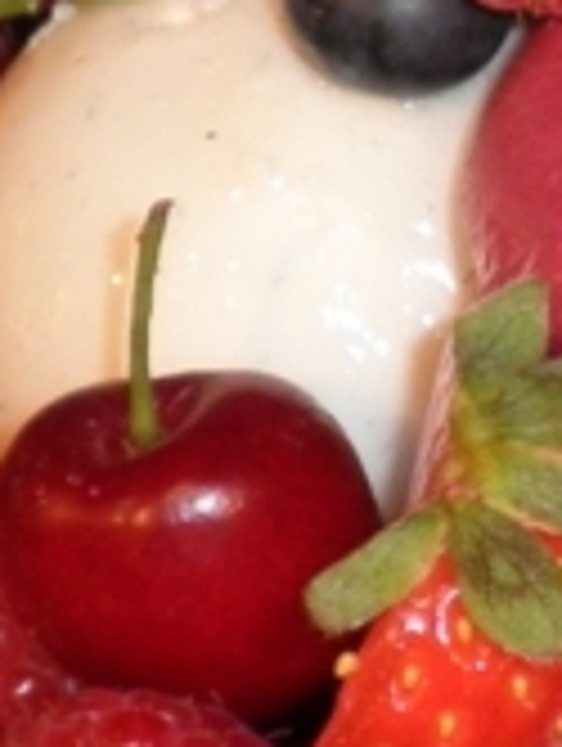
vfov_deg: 12.9
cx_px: 1315
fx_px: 3282
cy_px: 110
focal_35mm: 152
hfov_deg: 8.9
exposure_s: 1/40
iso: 160
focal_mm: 5.5
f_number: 2.8
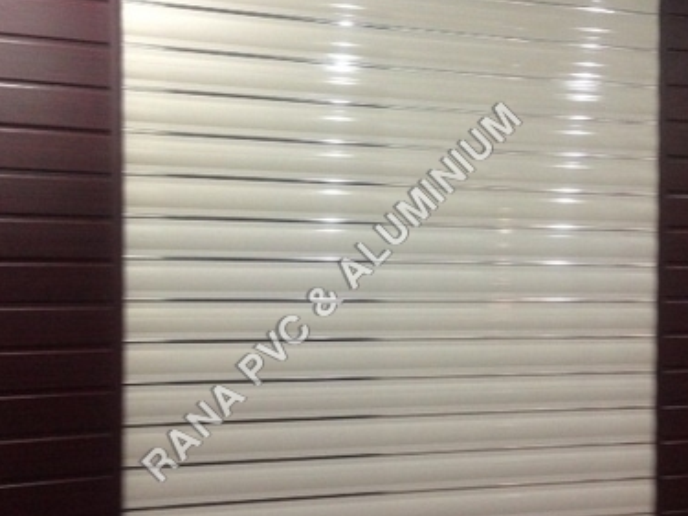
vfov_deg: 32.8
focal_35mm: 44
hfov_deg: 42.9
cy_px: 293
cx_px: 330
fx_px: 874
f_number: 2.4
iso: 250
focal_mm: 4.13
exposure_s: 1/20
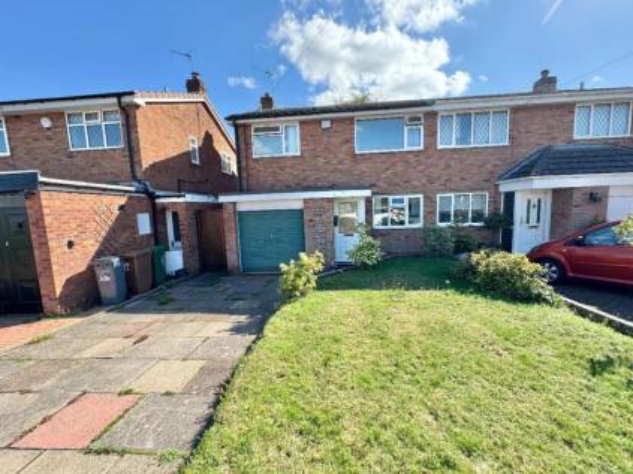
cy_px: 237
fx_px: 256
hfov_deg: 102.1
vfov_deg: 85.6
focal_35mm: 14
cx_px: 316
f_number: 2.2
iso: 40
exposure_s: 1/498
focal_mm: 2.22
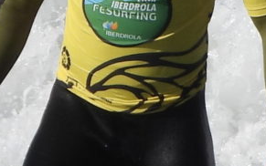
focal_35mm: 6938
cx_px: 607
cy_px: -112
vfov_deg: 0.2
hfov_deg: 0.3
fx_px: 50306
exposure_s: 1/1000
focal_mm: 167
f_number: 5.6
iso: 100
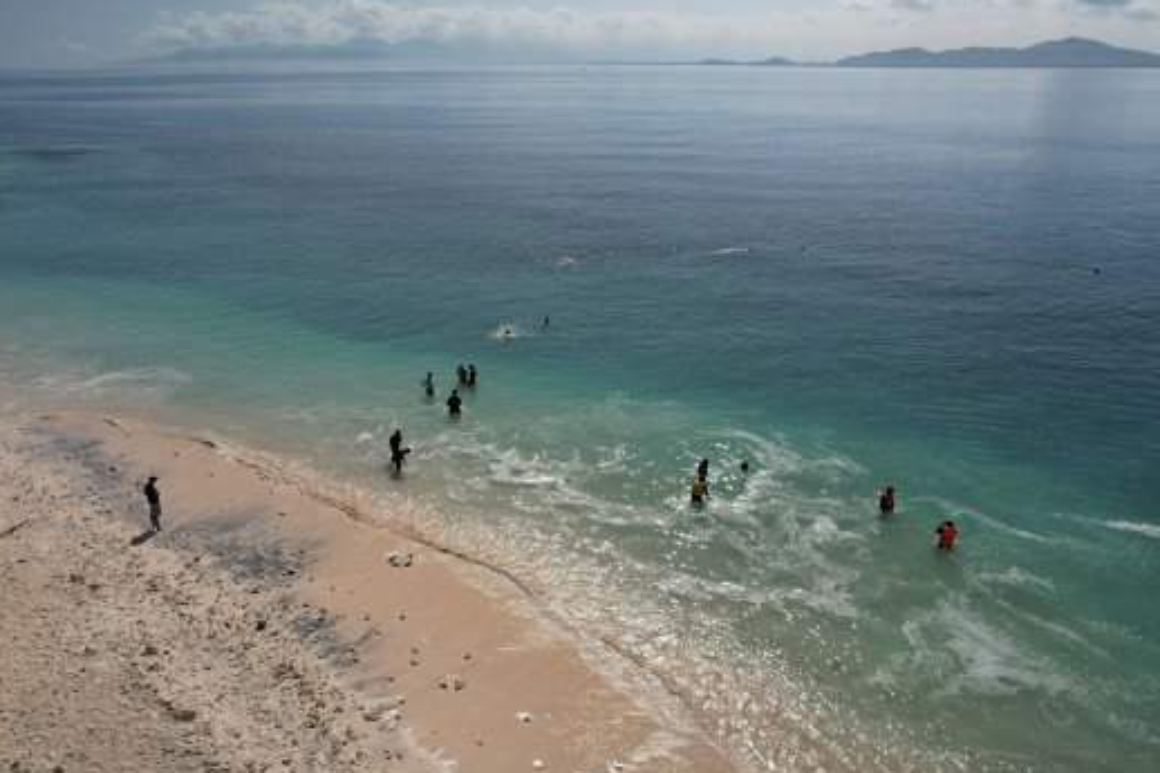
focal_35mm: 26
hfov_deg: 68.9
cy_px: 379
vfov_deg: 49.5
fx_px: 837
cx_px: 484
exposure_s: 1/100
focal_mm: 8.38
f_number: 2.8
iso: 100
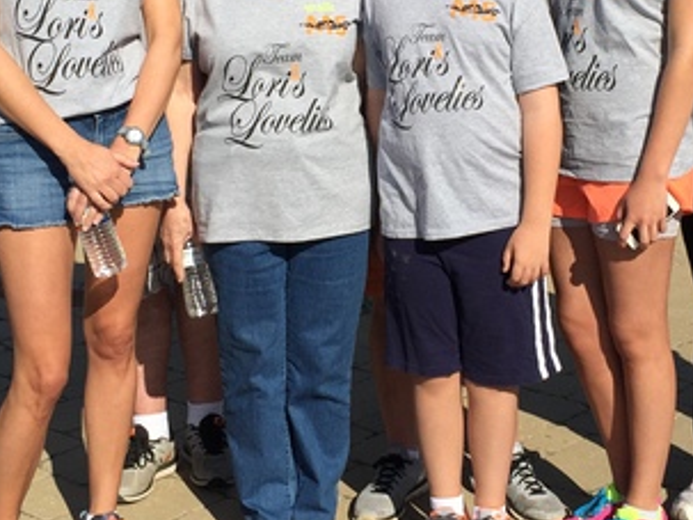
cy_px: 121
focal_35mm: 69
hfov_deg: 28.1
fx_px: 1381
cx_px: 409
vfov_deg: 21.1
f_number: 2.2
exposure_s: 1/2825
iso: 32
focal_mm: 4.15
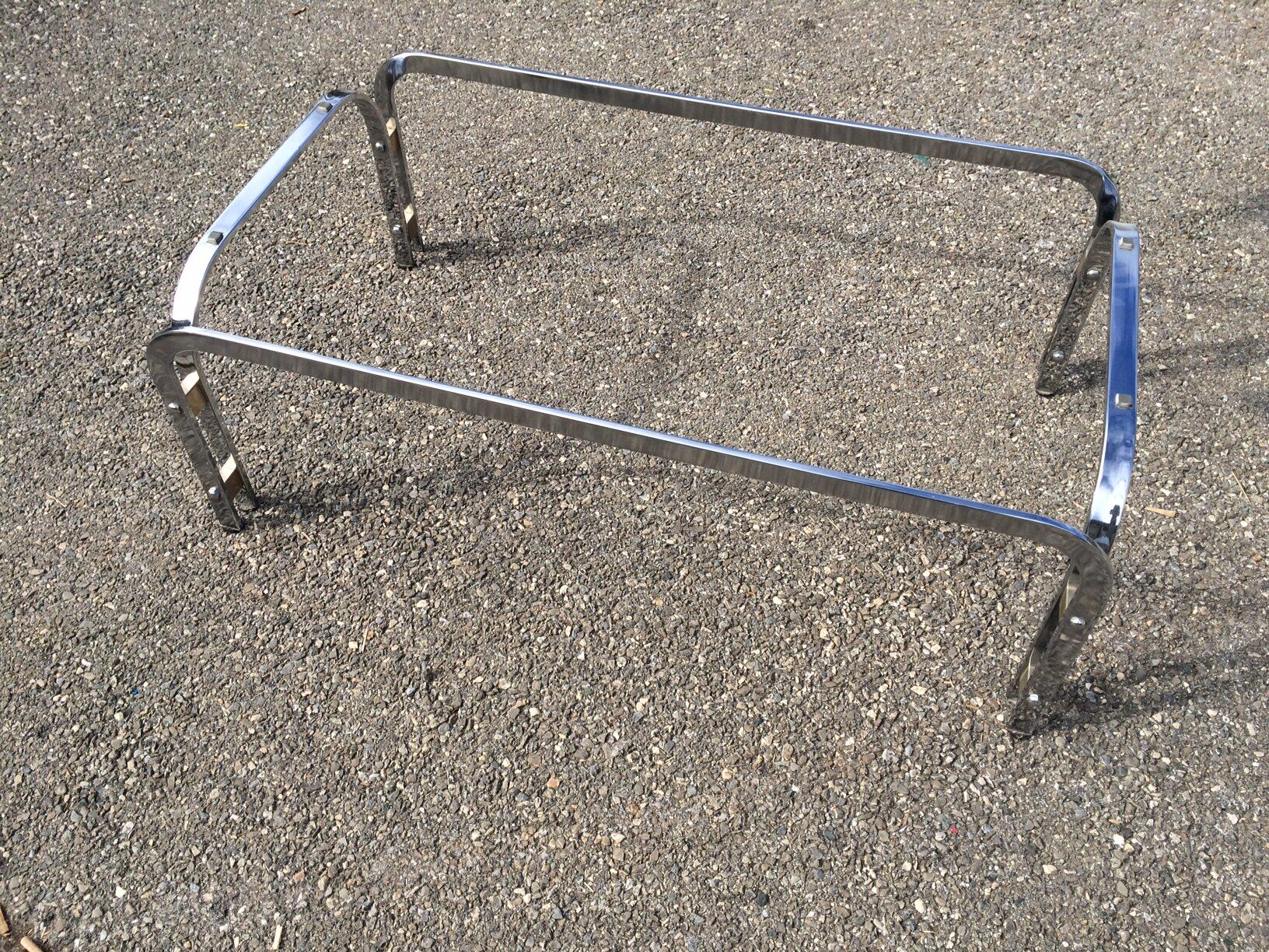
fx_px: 1063
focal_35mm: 29
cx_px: 634
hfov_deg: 61.7
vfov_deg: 48.2
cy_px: 476
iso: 32
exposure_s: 1/1325
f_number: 2.2
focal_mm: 4.15
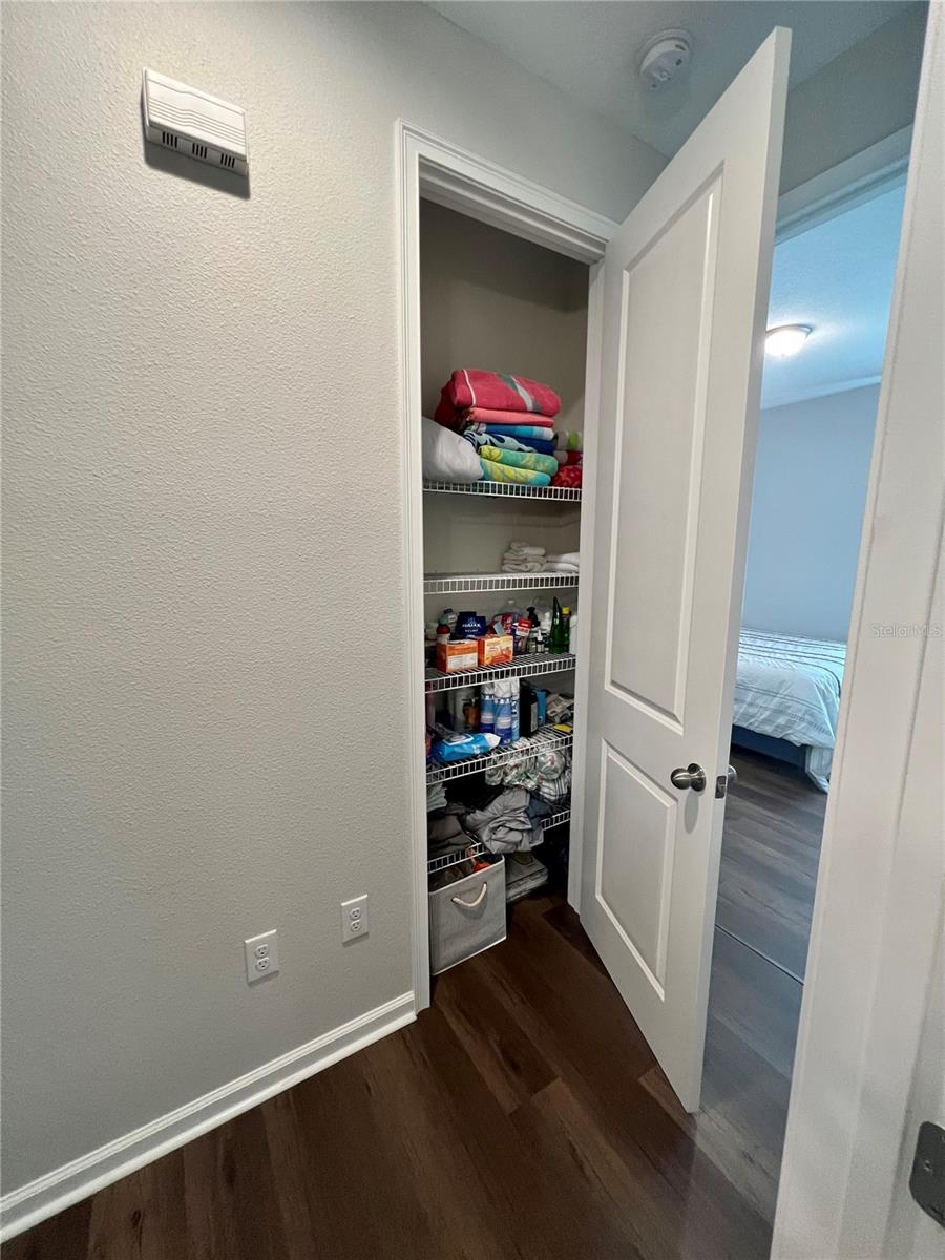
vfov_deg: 106.2
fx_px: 473
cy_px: 630
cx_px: 472
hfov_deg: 89.9
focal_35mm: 13
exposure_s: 1/60
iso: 250
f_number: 1.8
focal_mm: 1.57
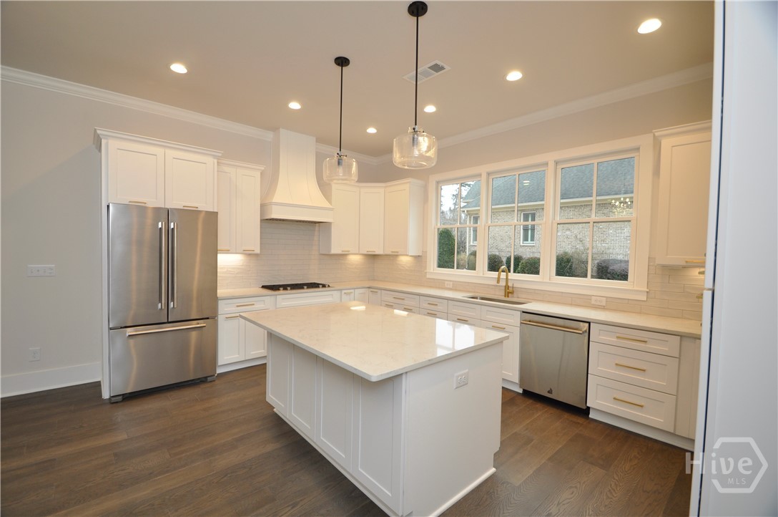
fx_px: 324
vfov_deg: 77.1
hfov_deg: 100.5
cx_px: 389
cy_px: 258
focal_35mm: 15
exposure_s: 1/80
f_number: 4.5
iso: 400
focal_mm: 10
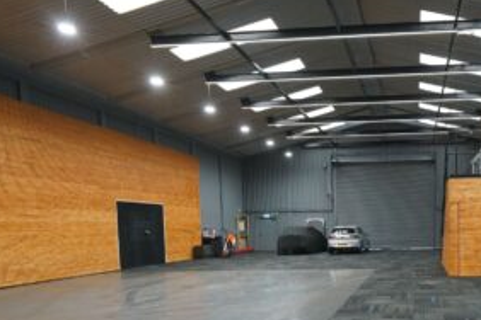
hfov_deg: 52.3
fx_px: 454
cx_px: 384
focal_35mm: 34
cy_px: 264
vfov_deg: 37.3
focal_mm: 16
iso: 1600
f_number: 4
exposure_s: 1/160
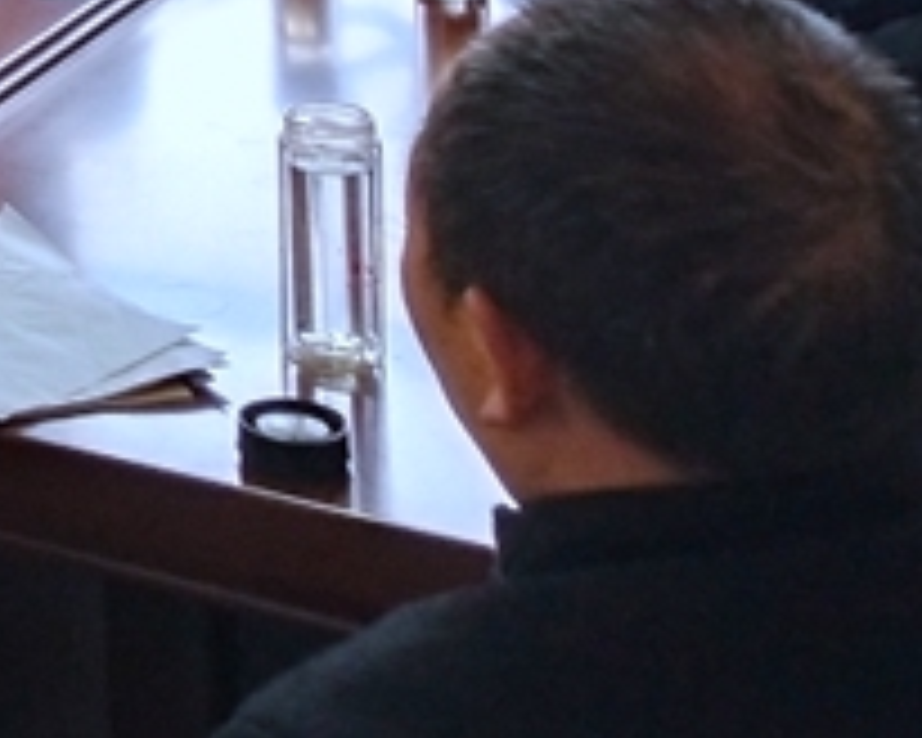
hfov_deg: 14.4
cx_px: -859
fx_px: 3111
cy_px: -423
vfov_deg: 12.7
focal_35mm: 114
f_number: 1.8
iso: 404
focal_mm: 3.95
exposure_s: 1/50
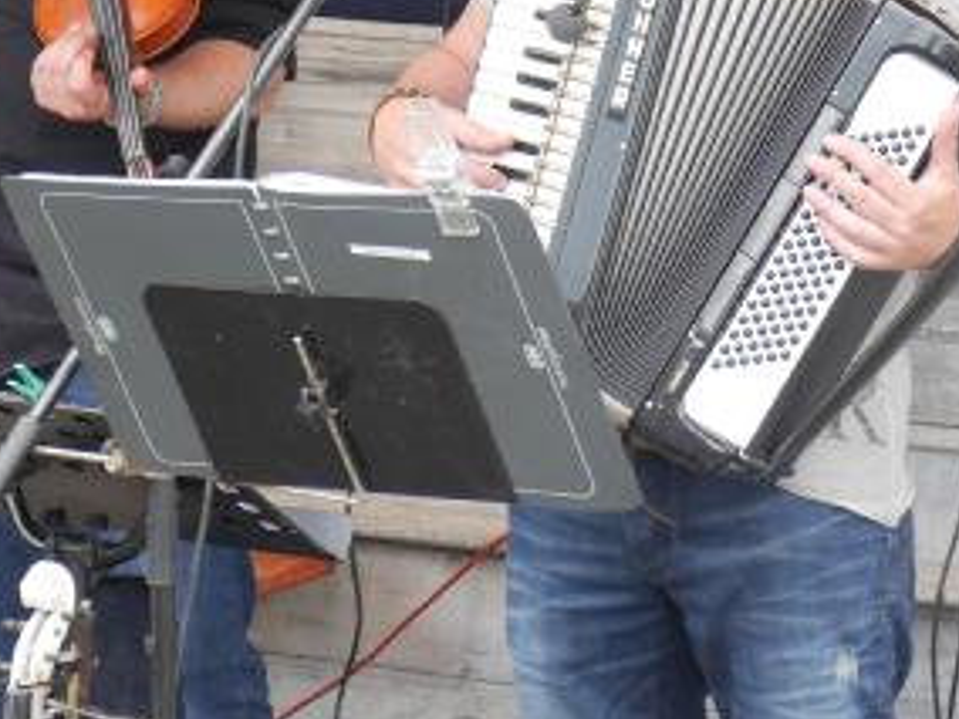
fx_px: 7480
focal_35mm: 270
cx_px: 527
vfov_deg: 5.5
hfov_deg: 7.3
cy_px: 30
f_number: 5.7
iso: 250
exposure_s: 1/125
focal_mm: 64
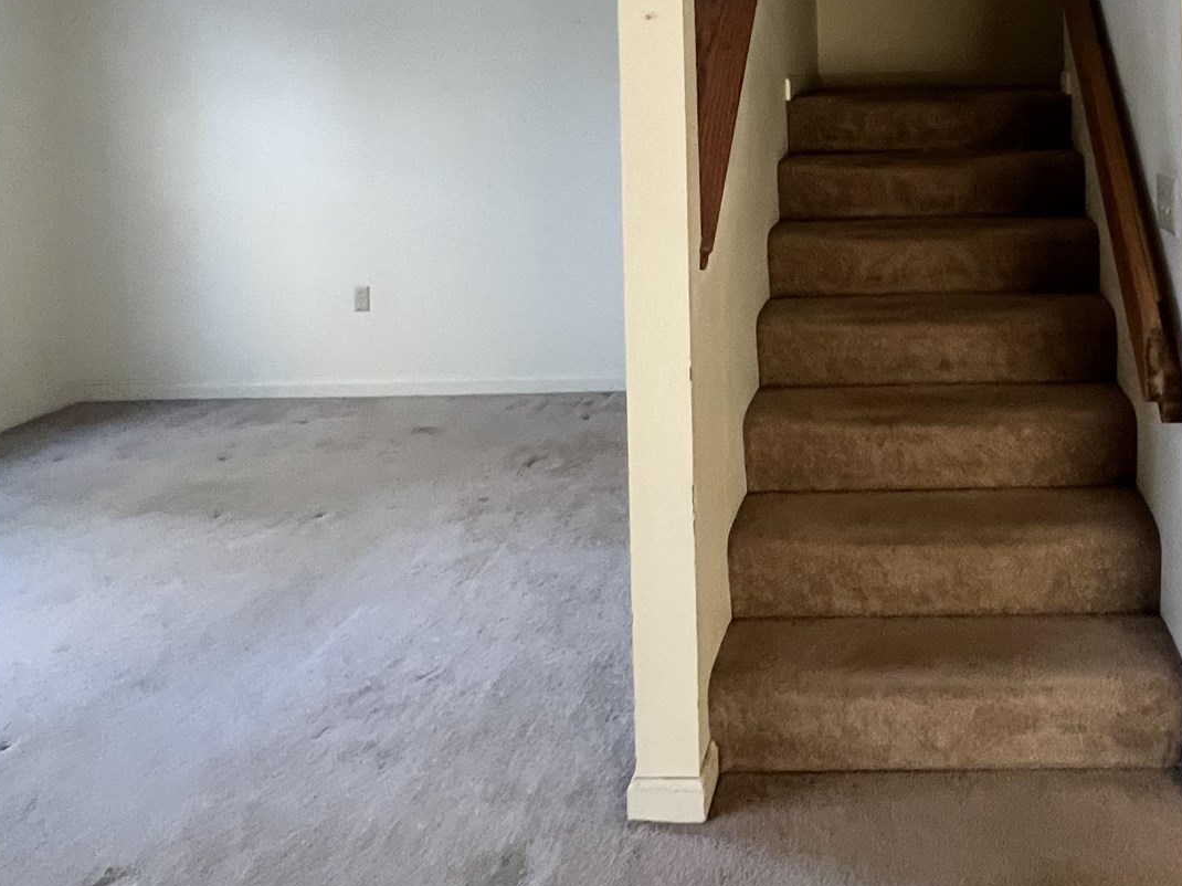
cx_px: 906
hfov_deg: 59.6
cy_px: 78
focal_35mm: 28
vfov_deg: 44.9
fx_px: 956
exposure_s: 1/60
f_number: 1.8
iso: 500
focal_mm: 1.57
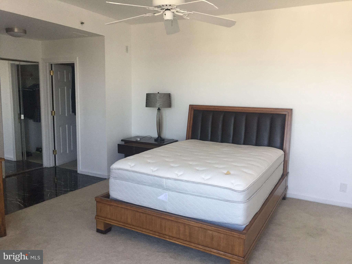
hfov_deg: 61.7
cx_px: 176
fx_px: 295
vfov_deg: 48.2
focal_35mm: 29
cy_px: 132
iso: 50
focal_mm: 4.15
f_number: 2.2
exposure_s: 1/30
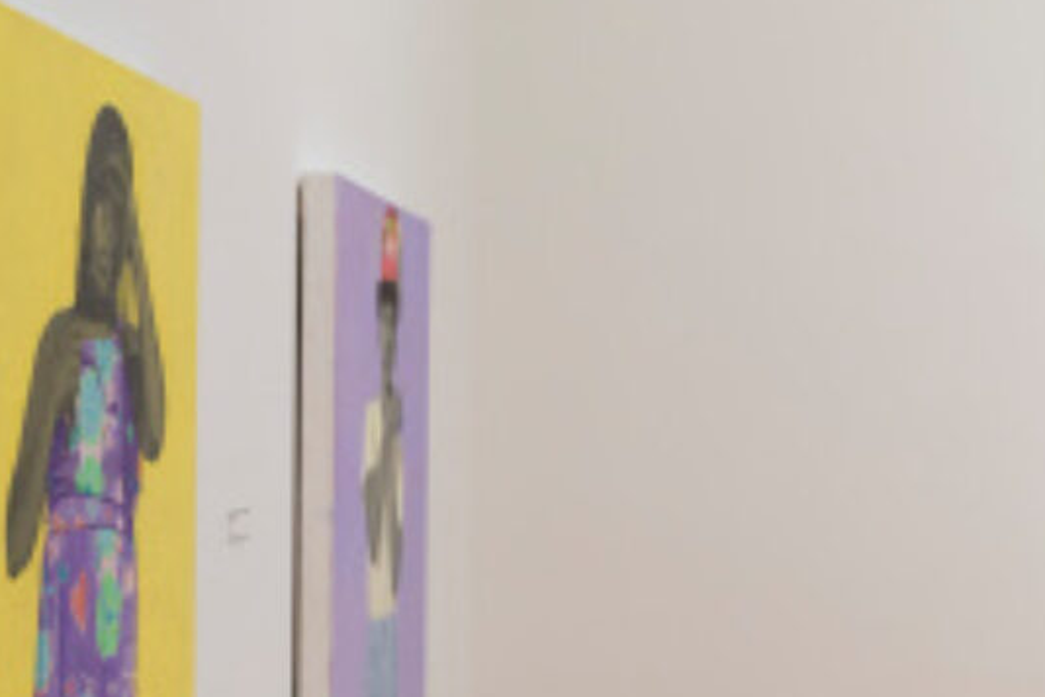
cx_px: 1031
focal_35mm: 91
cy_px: 450
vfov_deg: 15.0
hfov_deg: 21.6
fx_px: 2641
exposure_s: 1/13
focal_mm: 30
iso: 400
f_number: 8
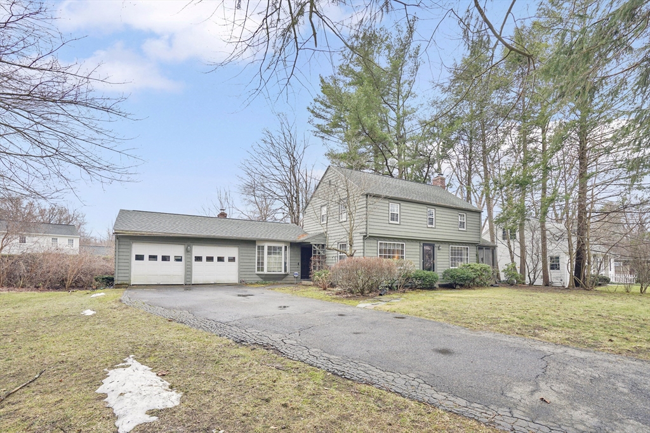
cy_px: 216
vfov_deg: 73.8
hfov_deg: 96.7
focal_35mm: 16
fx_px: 289
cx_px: 325
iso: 100
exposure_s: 1/100
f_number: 7.1
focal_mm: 16
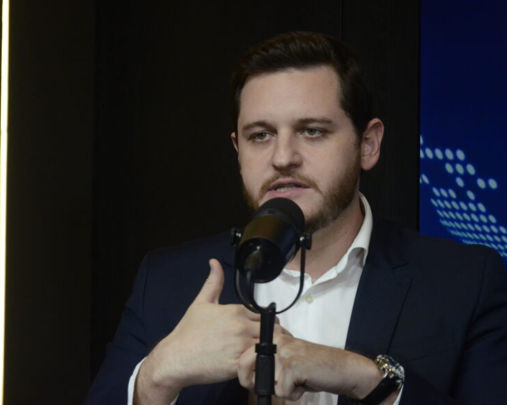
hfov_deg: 14.1
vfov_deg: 11.3
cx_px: 306
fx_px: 2056
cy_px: 177
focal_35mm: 137
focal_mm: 70
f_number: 7.1
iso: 2000
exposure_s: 1/200
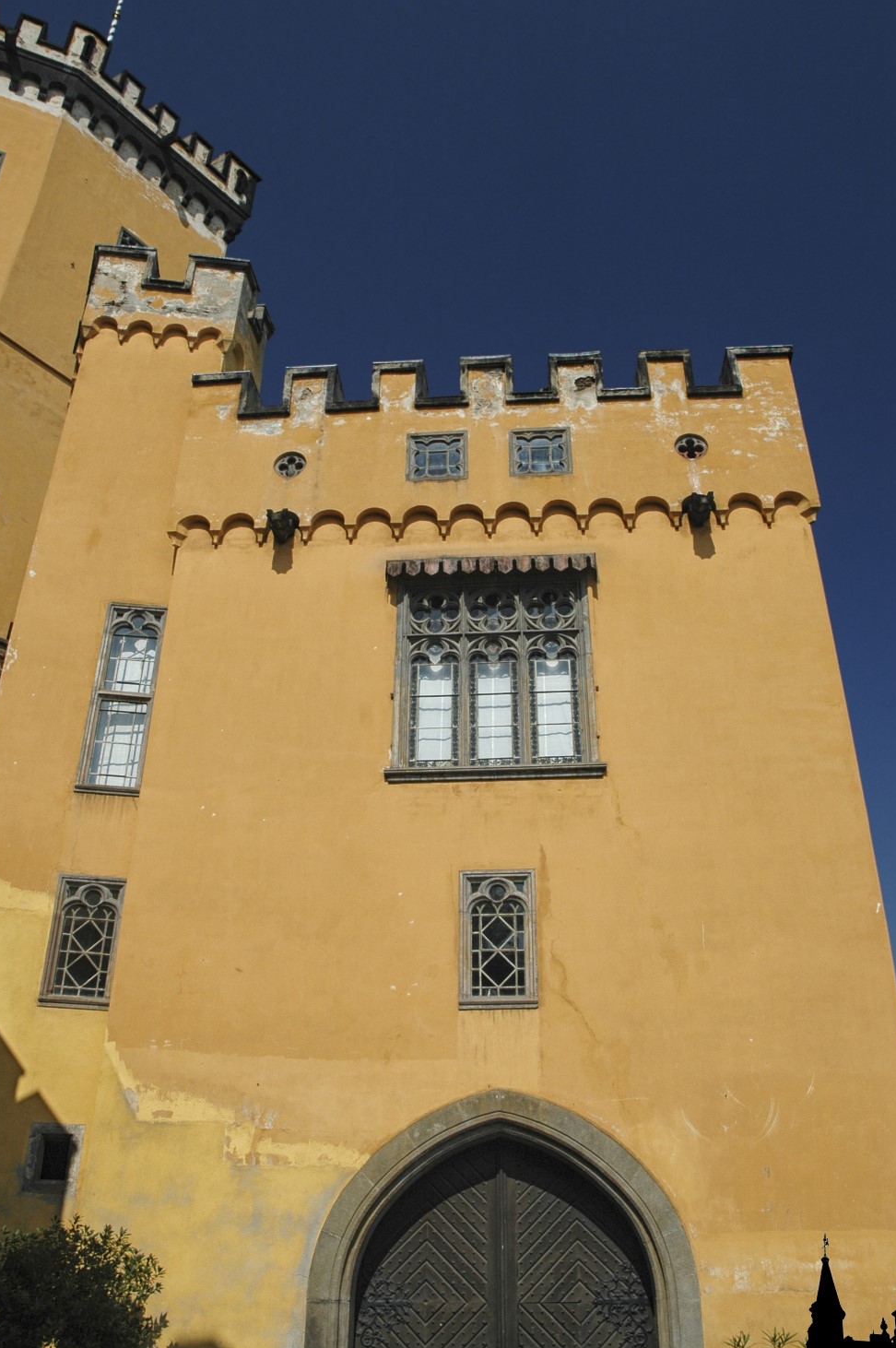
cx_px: 445
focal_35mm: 30
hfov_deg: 43.5
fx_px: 1122
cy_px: 659
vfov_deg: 62.0
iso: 200
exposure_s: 1/320
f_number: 9
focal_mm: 18
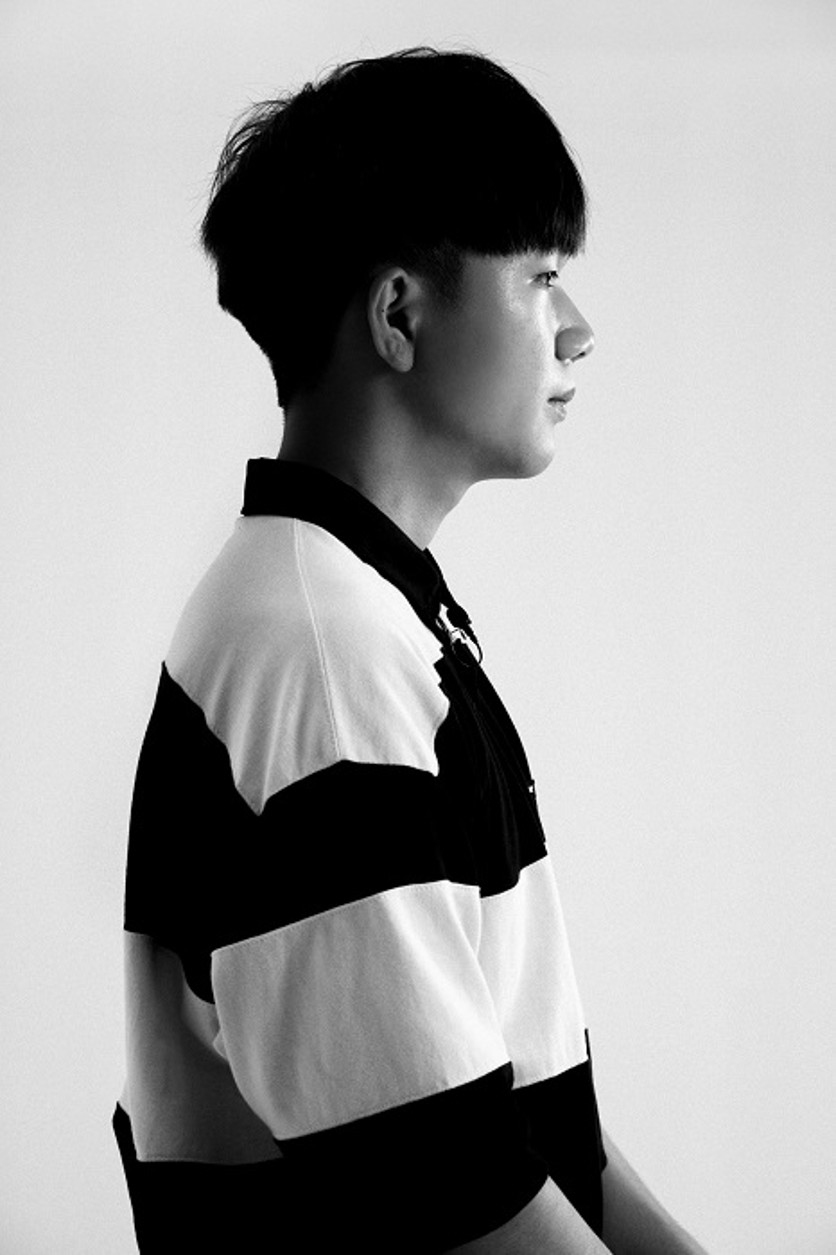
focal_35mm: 75
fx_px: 2615
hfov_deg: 18.2
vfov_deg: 27.0
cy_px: 628
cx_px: 418
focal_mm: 75
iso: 640
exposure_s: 1/125
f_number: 8
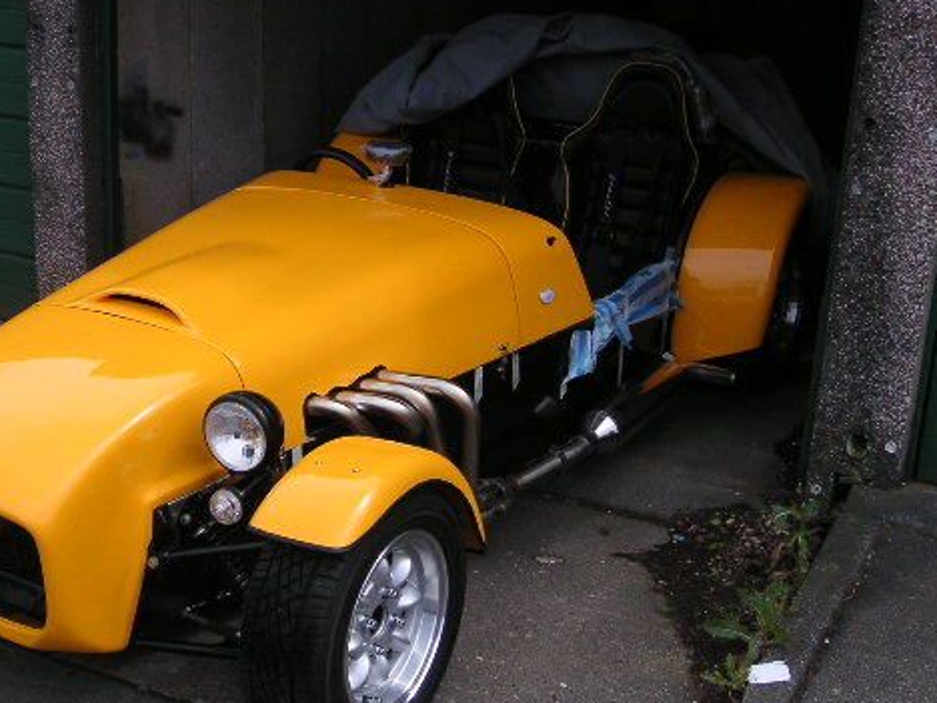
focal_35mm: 52
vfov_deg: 28.0
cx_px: 346
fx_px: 1408
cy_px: 330
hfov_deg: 36.6
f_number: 2.8
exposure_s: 1/750
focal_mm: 6
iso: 50
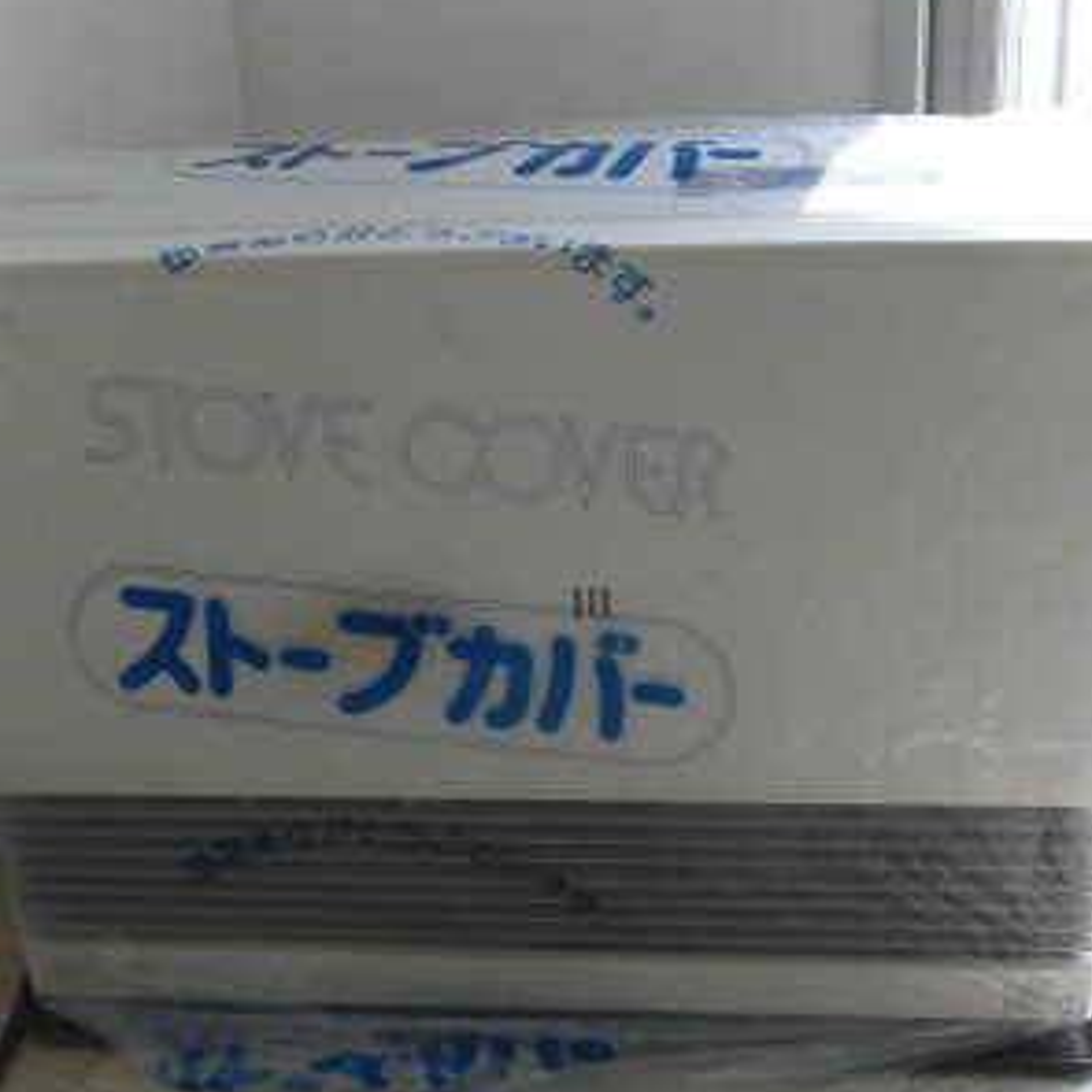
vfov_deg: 36.8
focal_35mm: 46
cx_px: 589
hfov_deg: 36.8
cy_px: 600
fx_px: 1642
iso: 100
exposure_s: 1/160
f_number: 3.1
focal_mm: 4.3
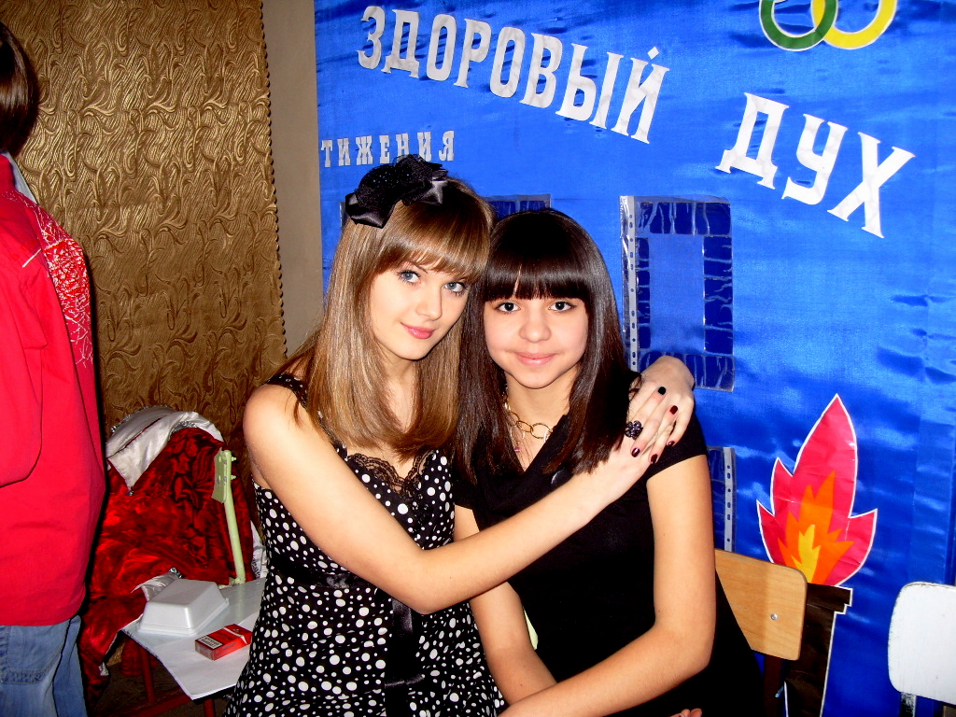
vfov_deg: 40.7
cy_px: 358
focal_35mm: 35
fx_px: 967
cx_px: 478
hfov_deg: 52.6
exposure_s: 1/45
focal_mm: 7.8
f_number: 2.8
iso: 100
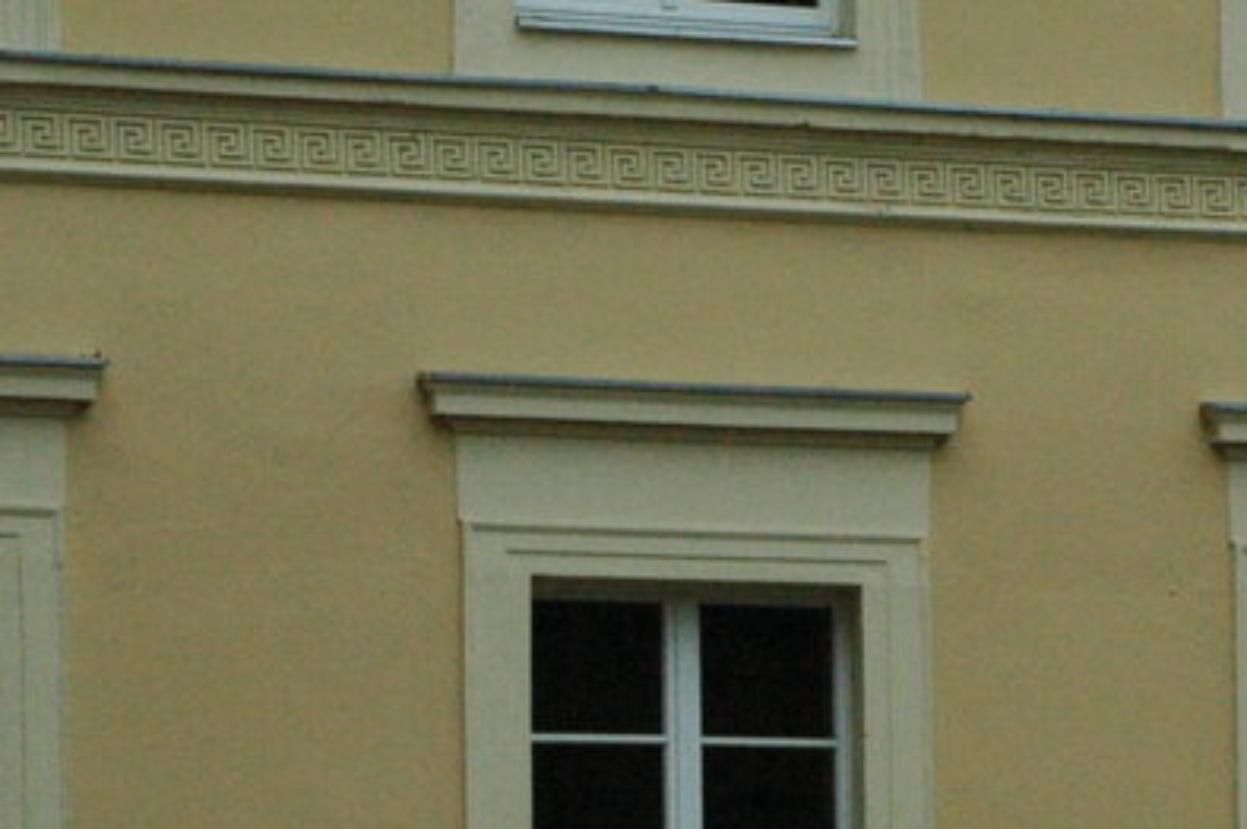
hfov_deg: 10.4
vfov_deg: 7.0
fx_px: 6749
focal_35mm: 195
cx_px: 1443
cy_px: 1017
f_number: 13
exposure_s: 1/1000
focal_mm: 40
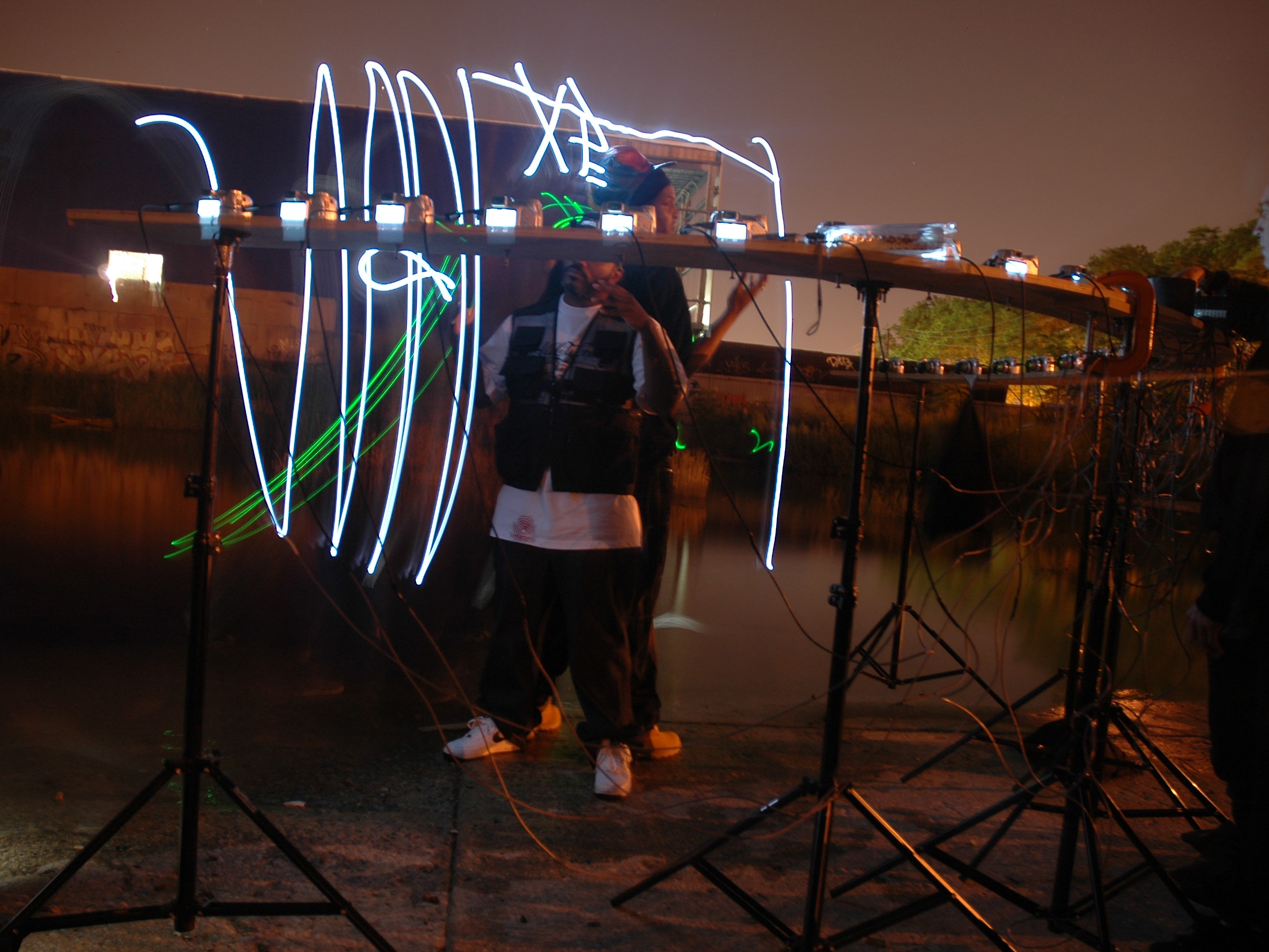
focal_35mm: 30
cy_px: 472
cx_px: 648
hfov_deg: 60.0
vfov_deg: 46.8
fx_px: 1100
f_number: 3.5
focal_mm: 18
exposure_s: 20
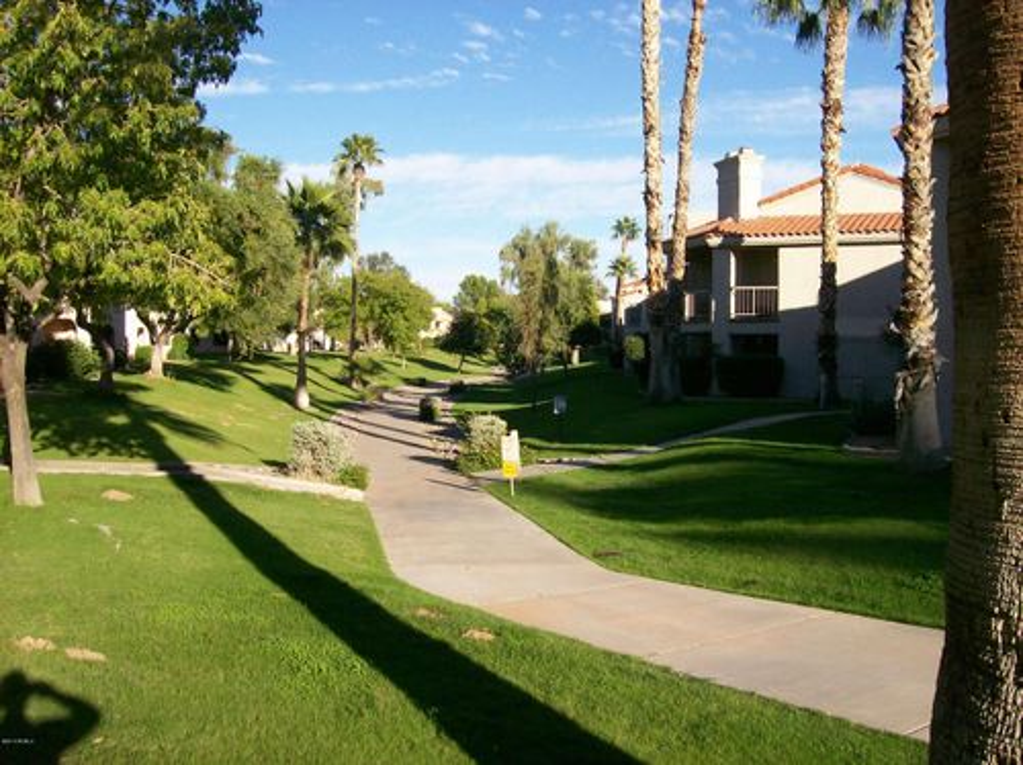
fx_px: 1063
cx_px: 512
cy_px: 382
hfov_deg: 51.4
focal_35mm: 36
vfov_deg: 39.6
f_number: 4.8
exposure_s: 1/464
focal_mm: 6
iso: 80
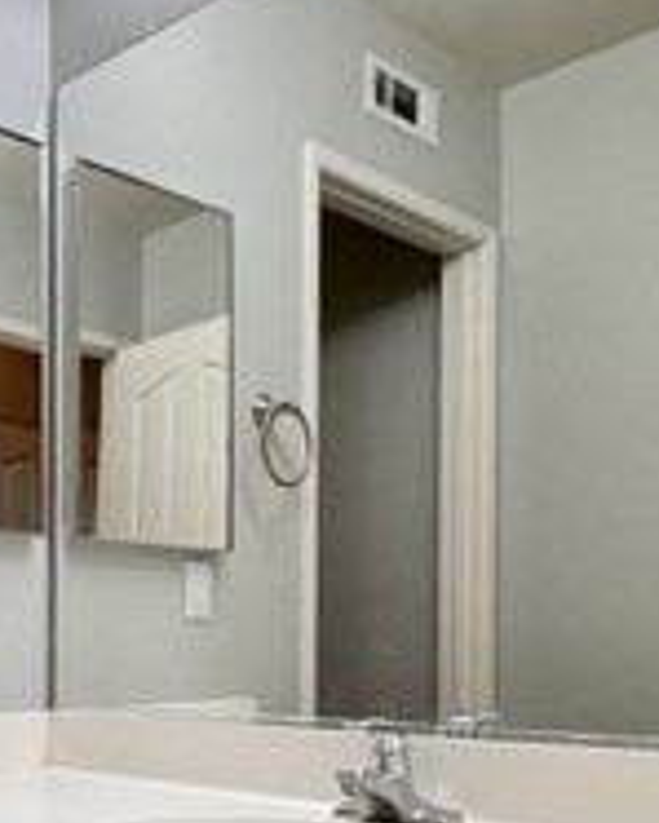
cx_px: 22
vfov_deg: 38.2
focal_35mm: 47
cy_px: 650
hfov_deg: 30.2
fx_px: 1145
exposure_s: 1/120
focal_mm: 2.22
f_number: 2.2
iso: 64
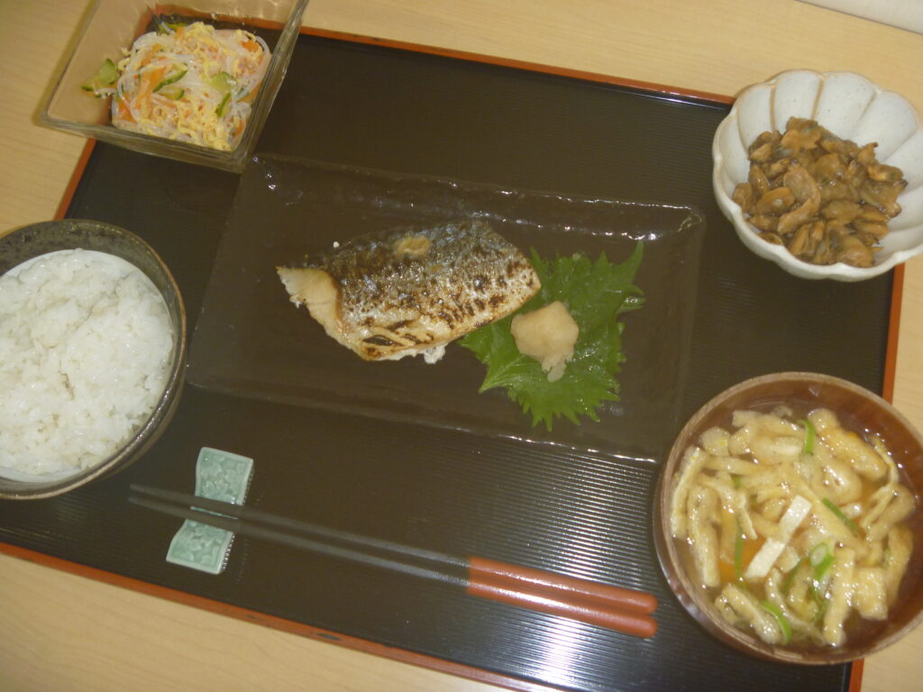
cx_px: 462
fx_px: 933
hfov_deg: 52.6
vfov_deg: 40.7
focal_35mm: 35
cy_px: 346
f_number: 3.5
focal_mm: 6.3
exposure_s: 1/30
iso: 160
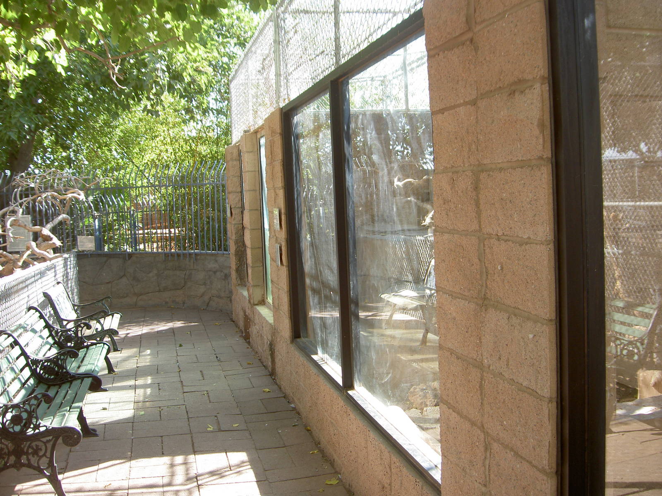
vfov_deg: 36.8
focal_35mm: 39
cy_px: 248
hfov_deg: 47.9
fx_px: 746
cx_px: 331
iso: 50
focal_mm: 8
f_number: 2.8
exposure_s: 1/100
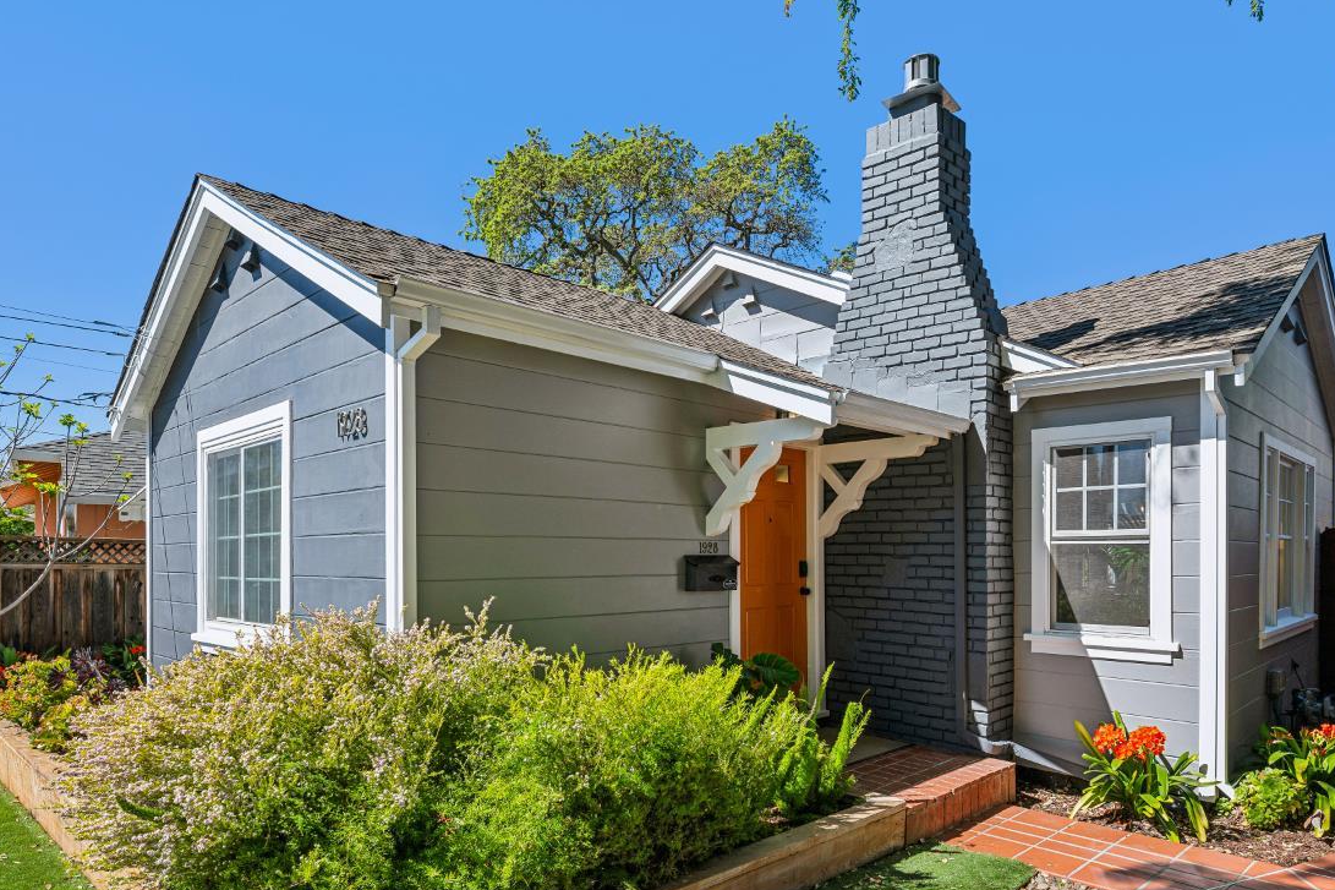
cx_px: 717
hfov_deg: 76.7
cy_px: 568
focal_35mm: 23
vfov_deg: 55.0
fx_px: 841
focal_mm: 16.5
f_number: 8
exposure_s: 1/200
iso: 100
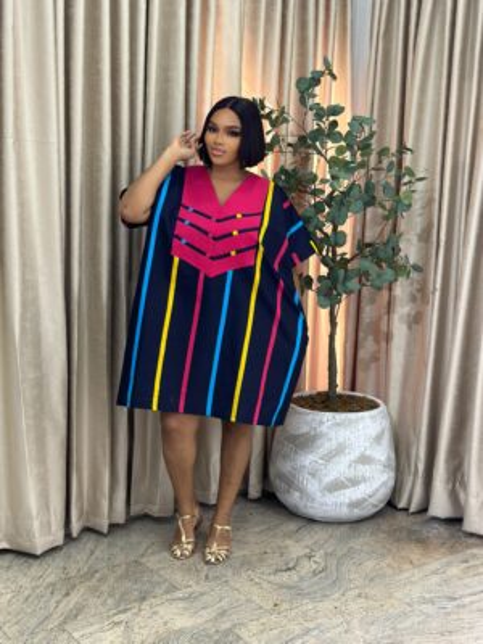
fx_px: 893
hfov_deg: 30.3
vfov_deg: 39.7
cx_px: 242
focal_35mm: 48
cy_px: 322
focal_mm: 6.86
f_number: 1.78
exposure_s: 1/50
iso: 160
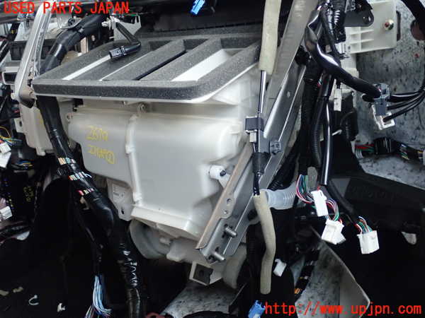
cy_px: 159
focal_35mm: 40
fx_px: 491
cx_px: 212
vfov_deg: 36.0
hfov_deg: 46.8
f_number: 2.8
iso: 400
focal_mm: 7.34
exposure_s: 1/160
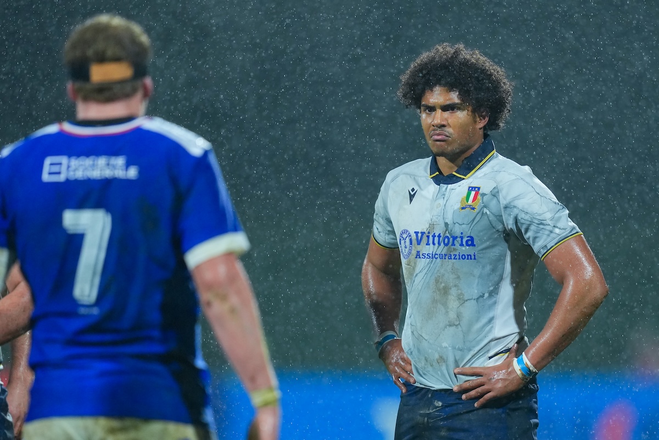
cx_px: 330
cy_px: 220
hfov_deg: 5.2
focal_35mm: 400
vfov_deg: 3.4
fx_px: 7322
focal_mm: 400
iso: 1600
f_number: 2.8
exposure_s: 1/1600
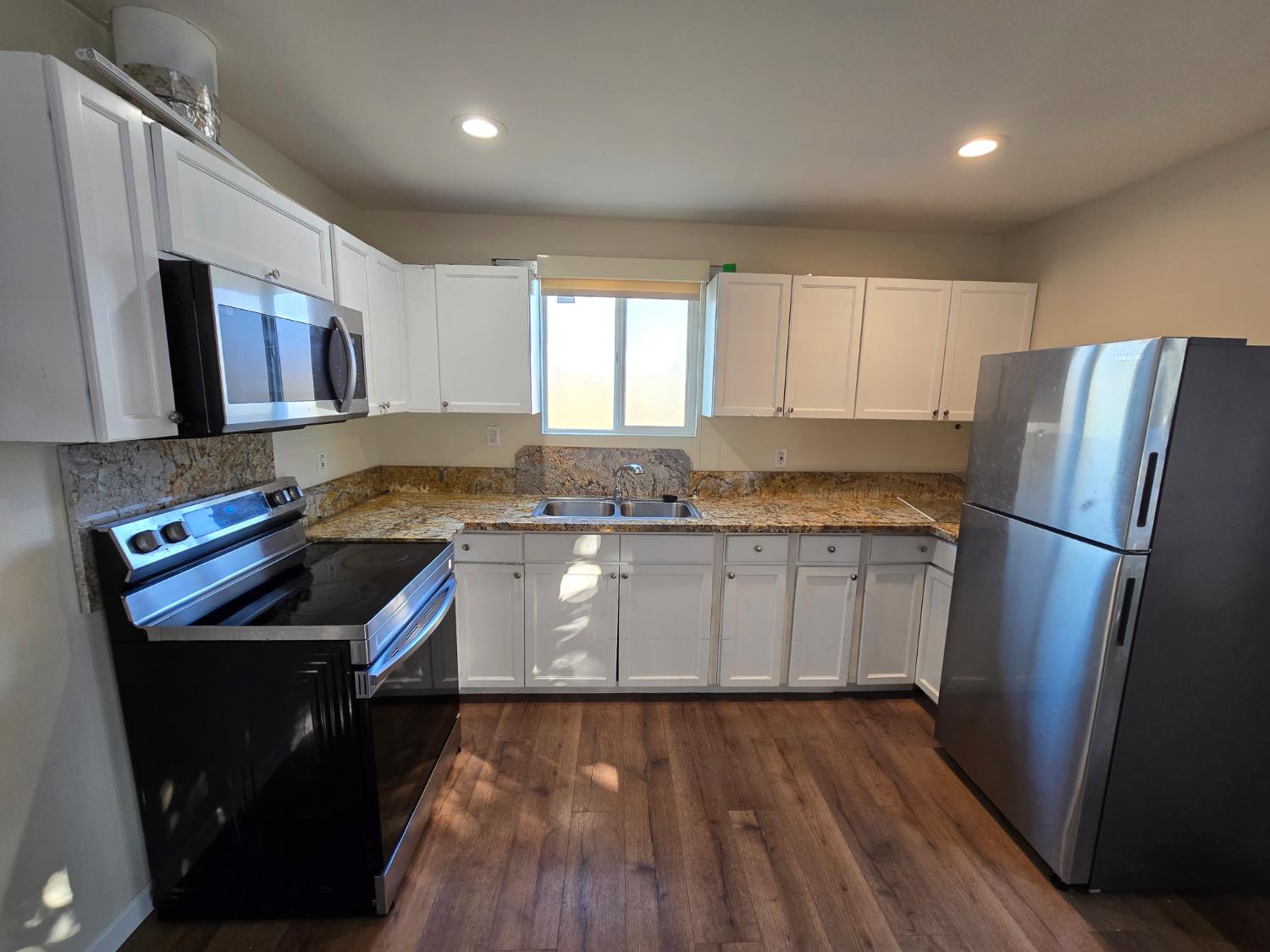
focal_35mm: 13
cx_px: 635
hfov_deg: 106.2
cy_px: 476
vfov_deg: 89.9
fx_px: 477
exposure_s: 1/60
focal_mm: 2.2
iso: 160
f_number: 2.2
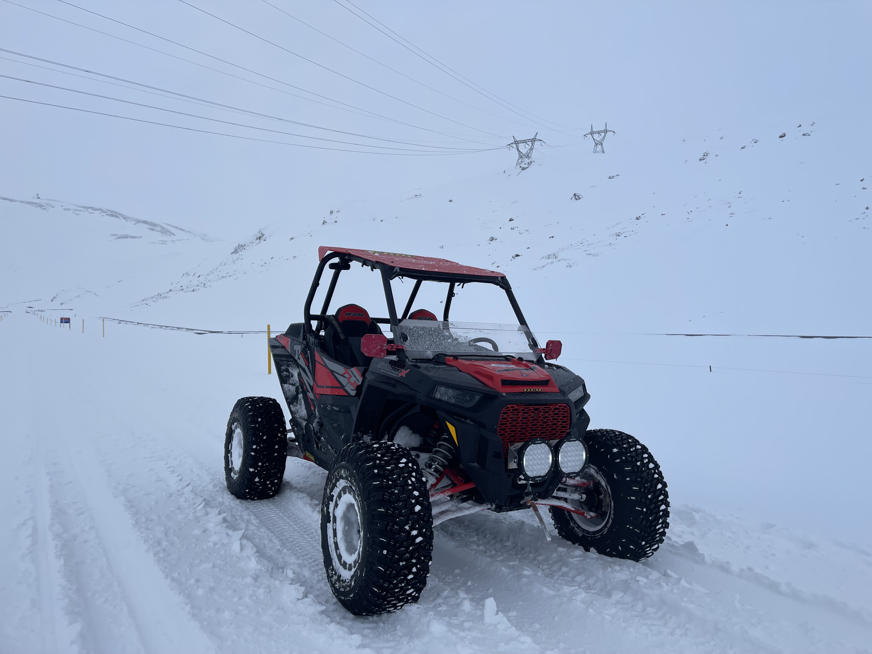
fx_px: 655
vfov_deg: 53.1
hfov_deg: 67.3
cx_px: 436
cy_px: 327
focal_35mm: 26
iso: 32
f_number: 1.6
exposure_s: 1/3922
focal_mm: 5.1
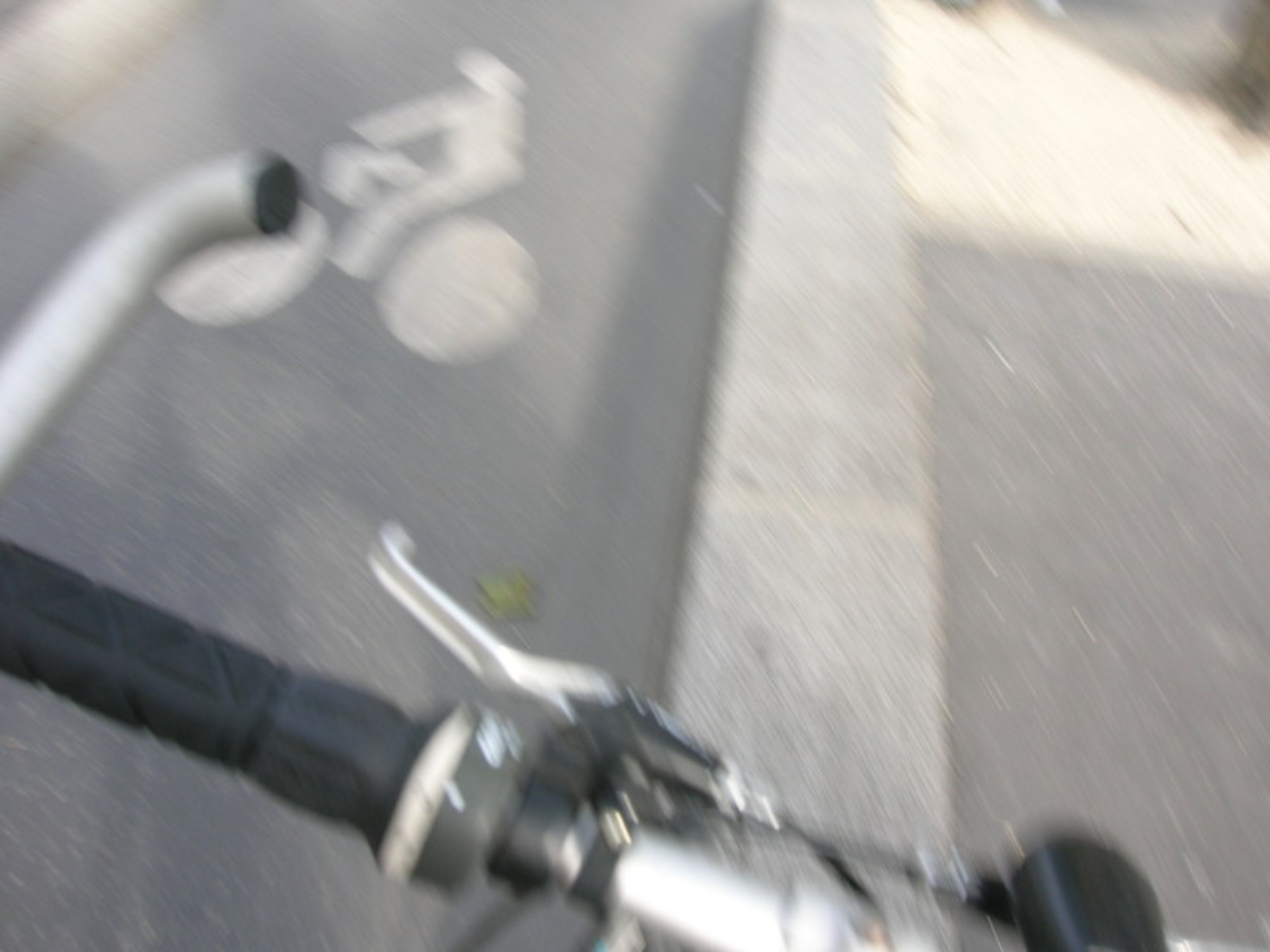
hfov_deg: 54.0
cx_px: 635
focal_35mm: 34
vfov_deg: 41.8
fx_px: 1247
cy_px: 476
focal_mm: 5.7
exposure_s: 1/63.2
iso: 50
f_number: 4.9
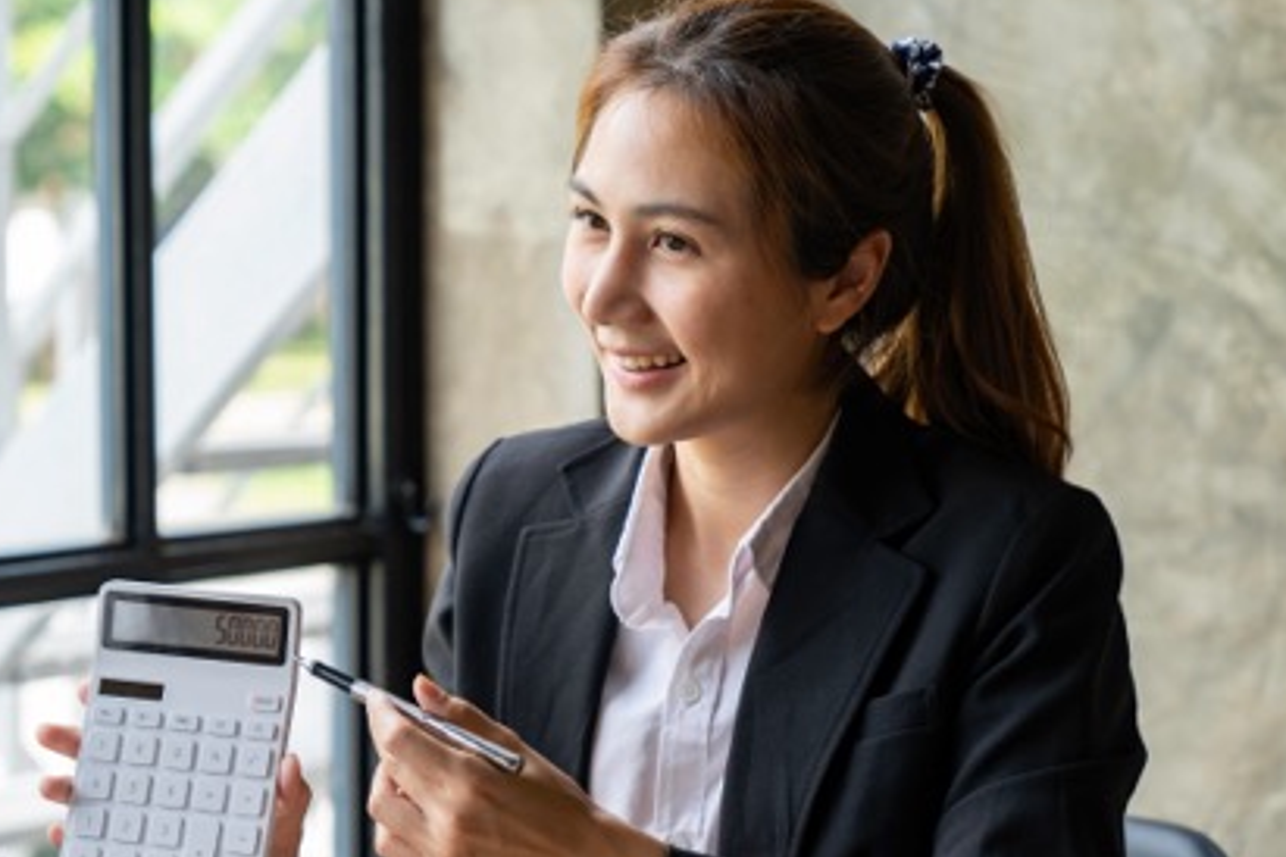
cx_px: 401
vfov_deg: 12.5
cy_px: 630
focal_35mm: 109
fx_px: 3893
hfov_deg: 18.7
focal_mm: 70
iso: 160
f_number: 3.5
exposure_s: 1/160
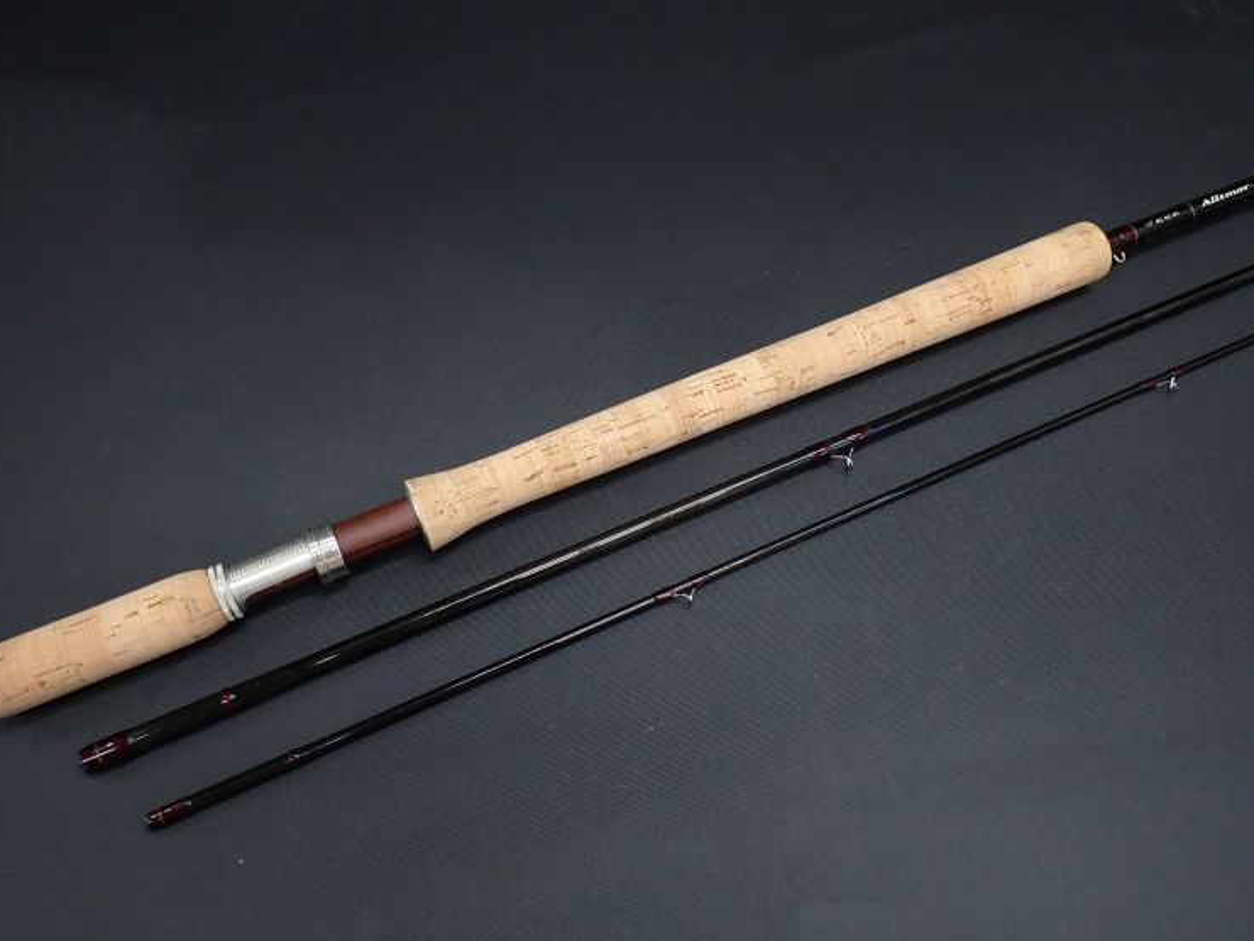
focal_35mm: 27
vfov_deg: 51.4
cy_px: 454
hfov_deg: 65.3
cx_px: 624
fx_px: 978
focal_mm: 4.5
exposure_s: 1/60
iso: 200
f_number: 2
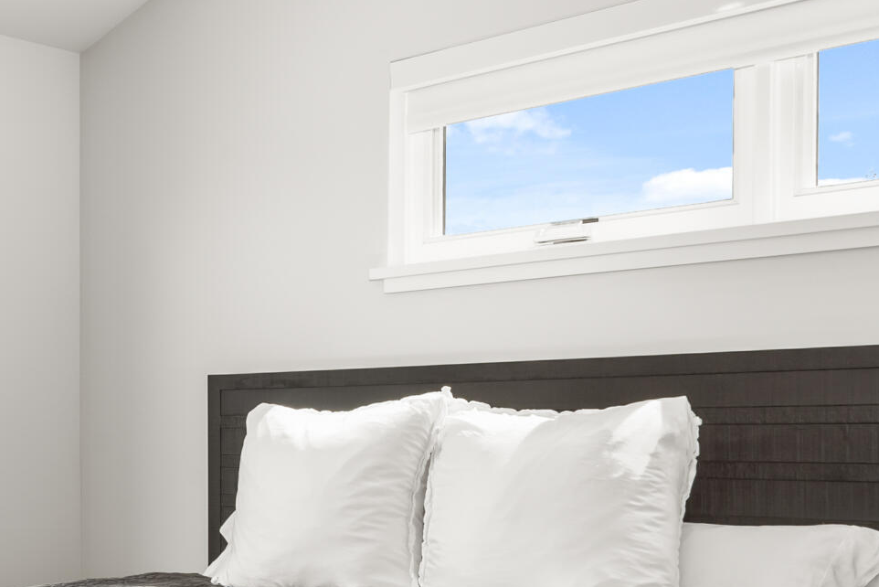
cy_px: 467
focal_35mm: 53
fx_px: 1294
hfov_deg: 33.3
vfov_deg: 25.1
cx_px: -63
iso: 400
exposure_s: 1/10
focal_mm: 17
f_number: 10
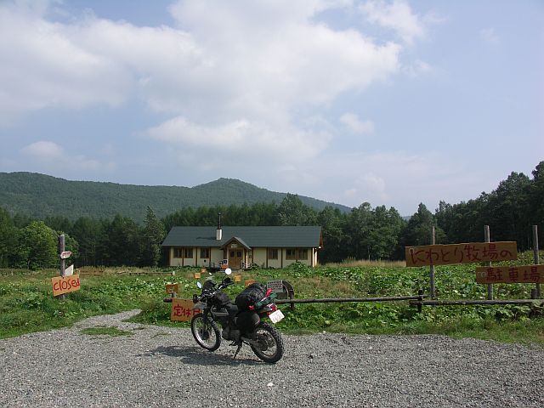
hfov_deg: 63.4
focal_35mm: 28
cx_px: 272
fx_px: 440
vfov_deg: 49.7
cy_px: 204
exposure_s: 1/250
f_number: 6.3
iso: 50
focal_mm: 7.2
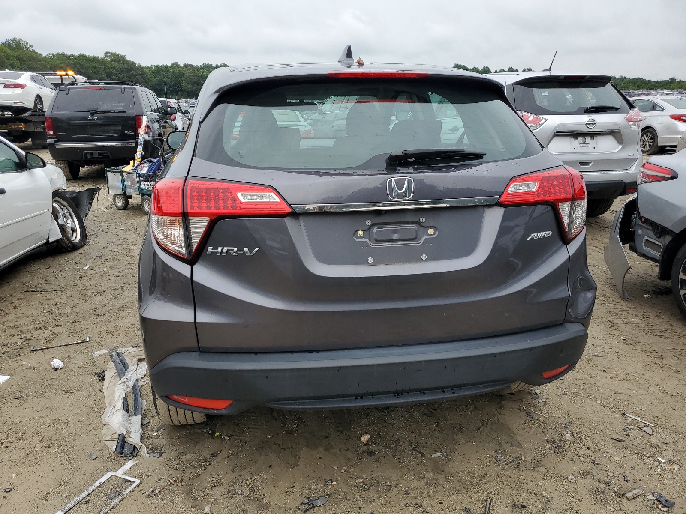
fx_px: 515
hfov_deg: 67.3
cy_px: 257
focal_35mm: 26
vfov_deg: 53.1
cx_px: 343
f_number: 1.5
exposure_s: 1/1111
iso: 50
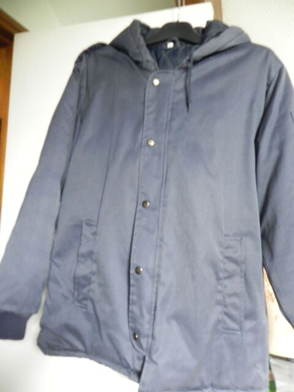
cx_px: 147
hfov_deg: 53.1
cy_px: 196
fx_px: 294
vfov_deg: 67.3
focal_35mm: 26
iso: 400
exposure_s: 1/2.5
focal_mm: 4.6
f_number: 2.8
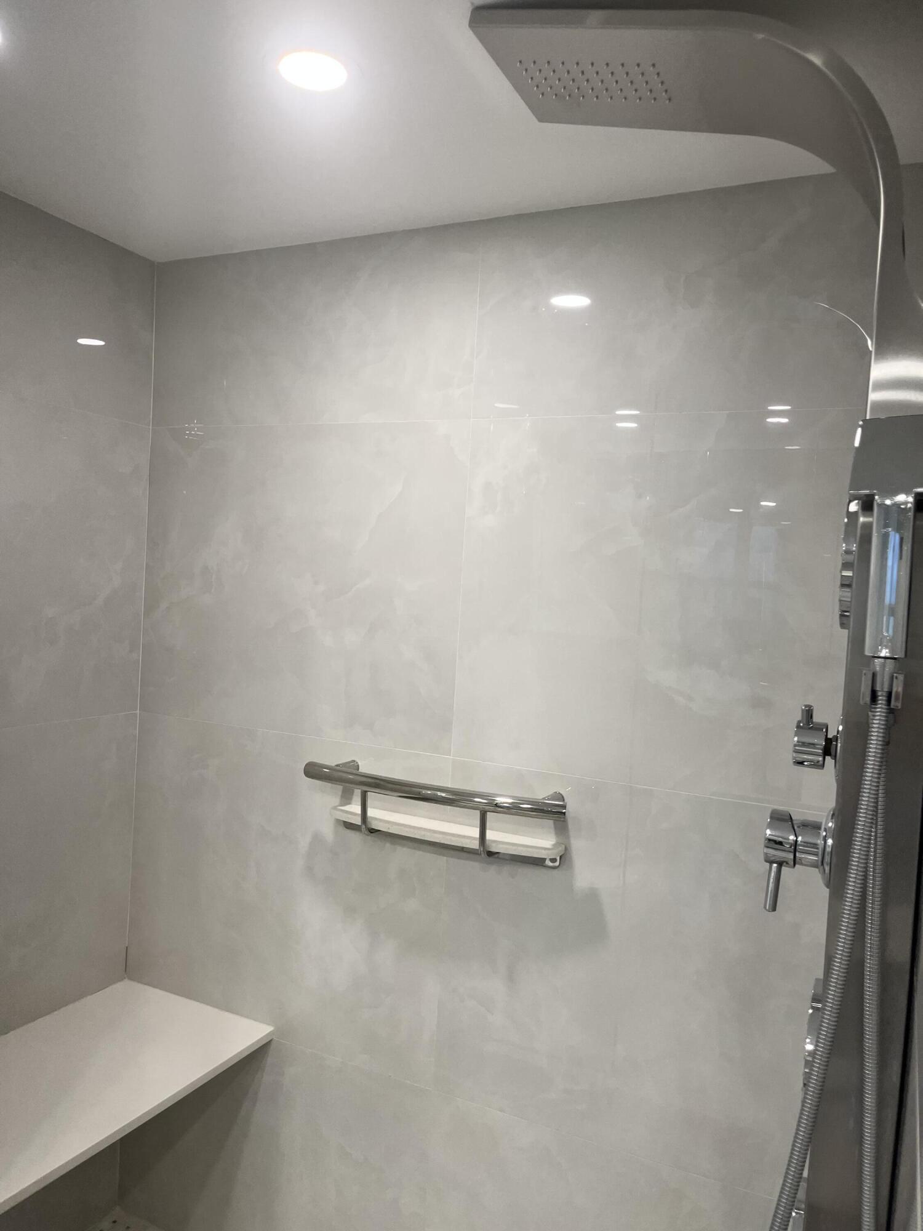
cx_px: 462
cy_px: 616
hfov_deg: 53.1
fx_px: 924
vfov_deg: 67.3
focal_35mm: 26
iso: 80
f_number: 1.6
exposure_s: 1/120
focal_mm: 5.1
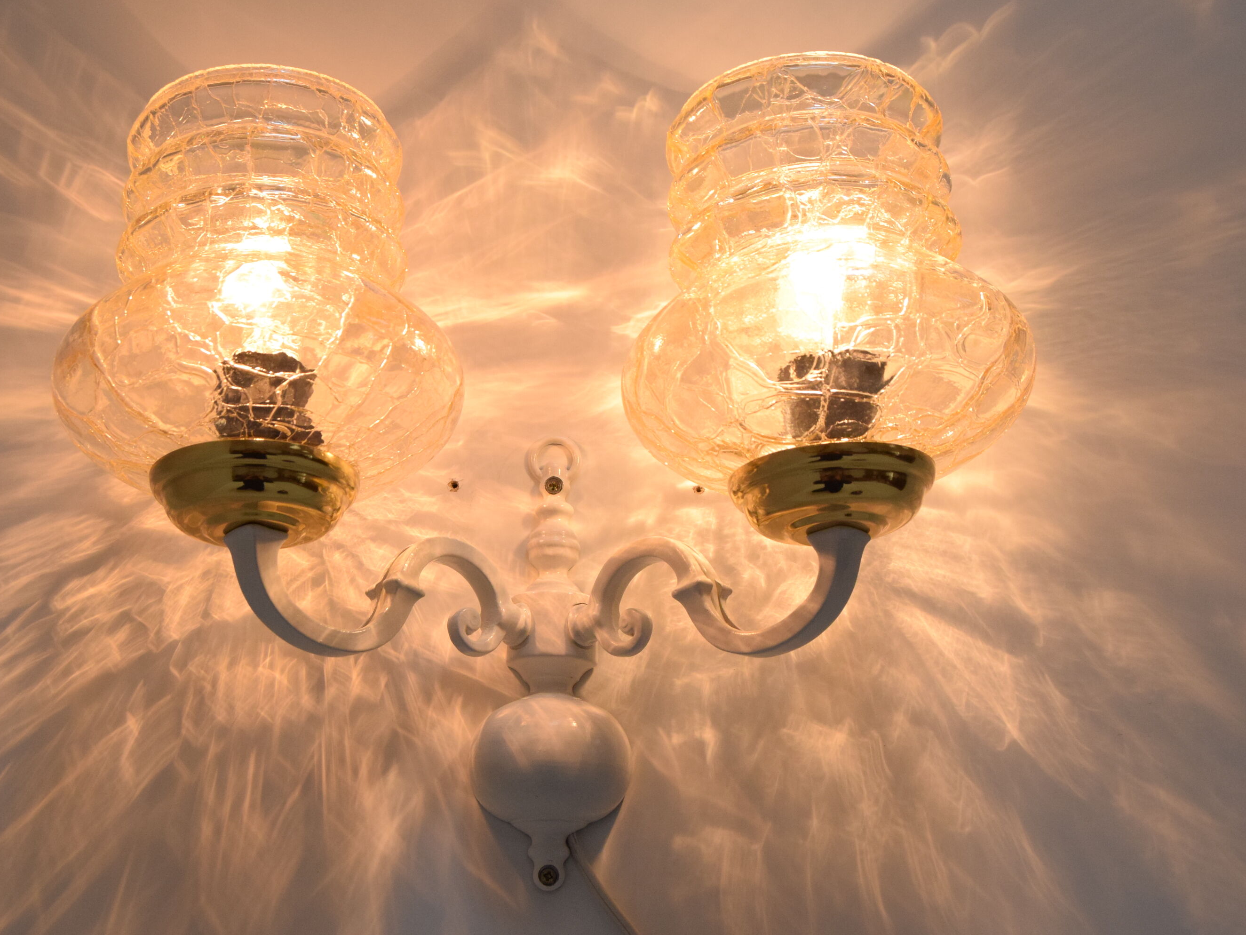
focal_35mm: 51
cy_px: 466
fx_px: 1819
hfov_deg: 37.8
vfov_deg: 28.8
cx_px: 587
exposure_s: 1/250
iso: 1600
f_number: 8
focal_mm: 31
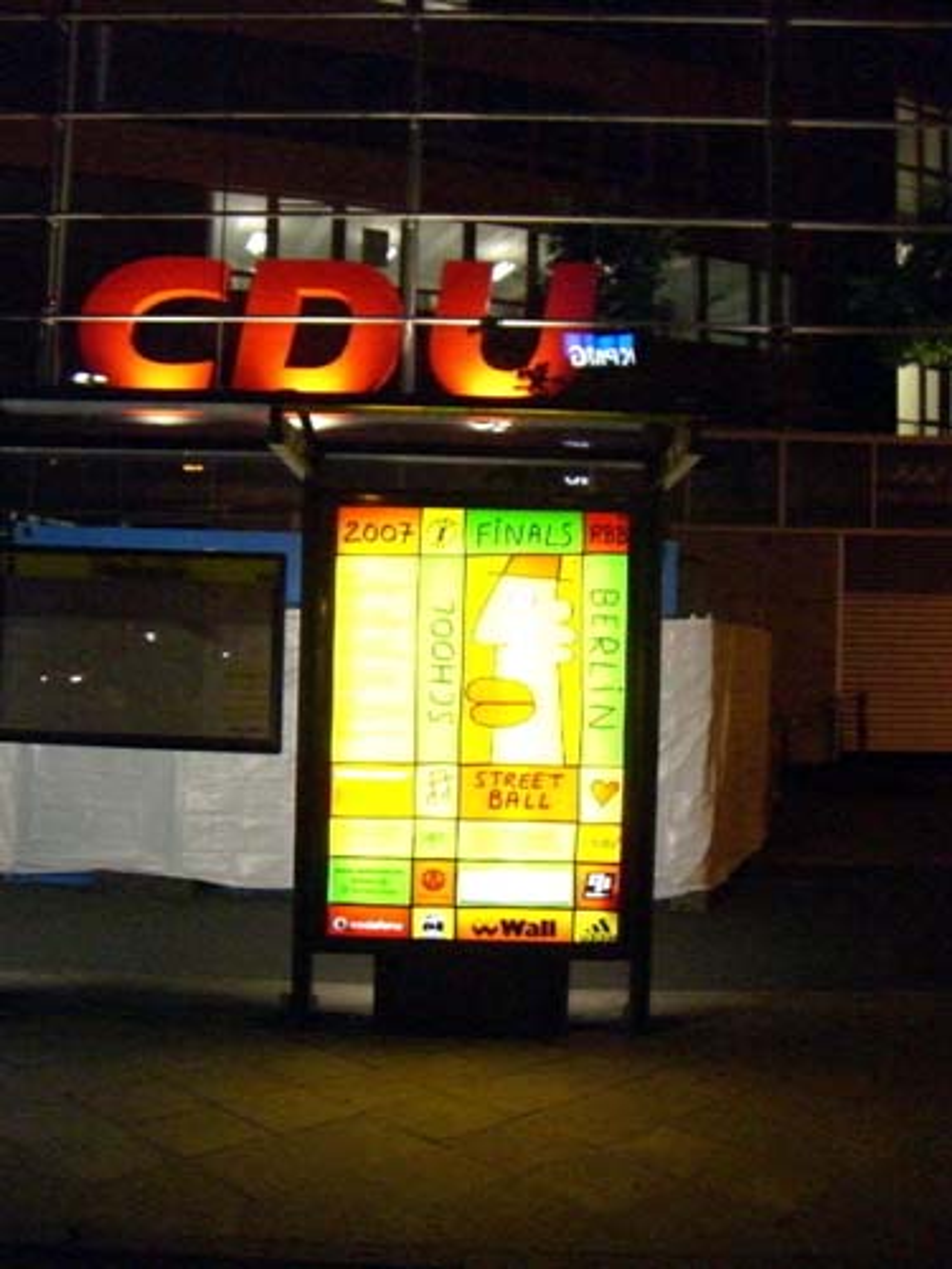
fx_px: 1393
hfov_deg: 37.7
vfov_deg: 49.0
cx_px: 476
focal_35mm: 38
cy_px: 634
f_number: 2.7
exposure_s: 1/40
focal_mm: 6.2
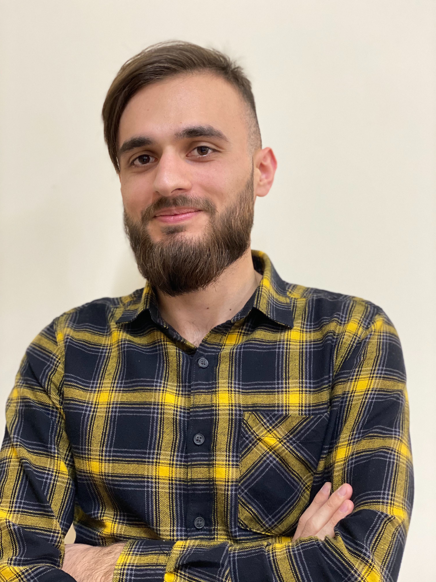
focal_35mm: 52
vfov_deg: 36.8
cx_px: 218
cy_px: 291
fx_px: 873
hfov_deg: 28.0
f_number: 2
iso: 200
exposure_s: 1/33
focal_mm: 6
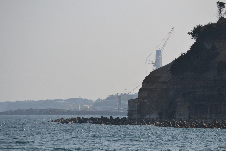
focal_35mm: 300
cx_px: 113
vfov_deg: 4.6
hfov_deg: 6.9
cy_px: 76
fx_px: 1883
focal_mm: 200
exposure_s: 1/4000
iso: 800
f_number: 8
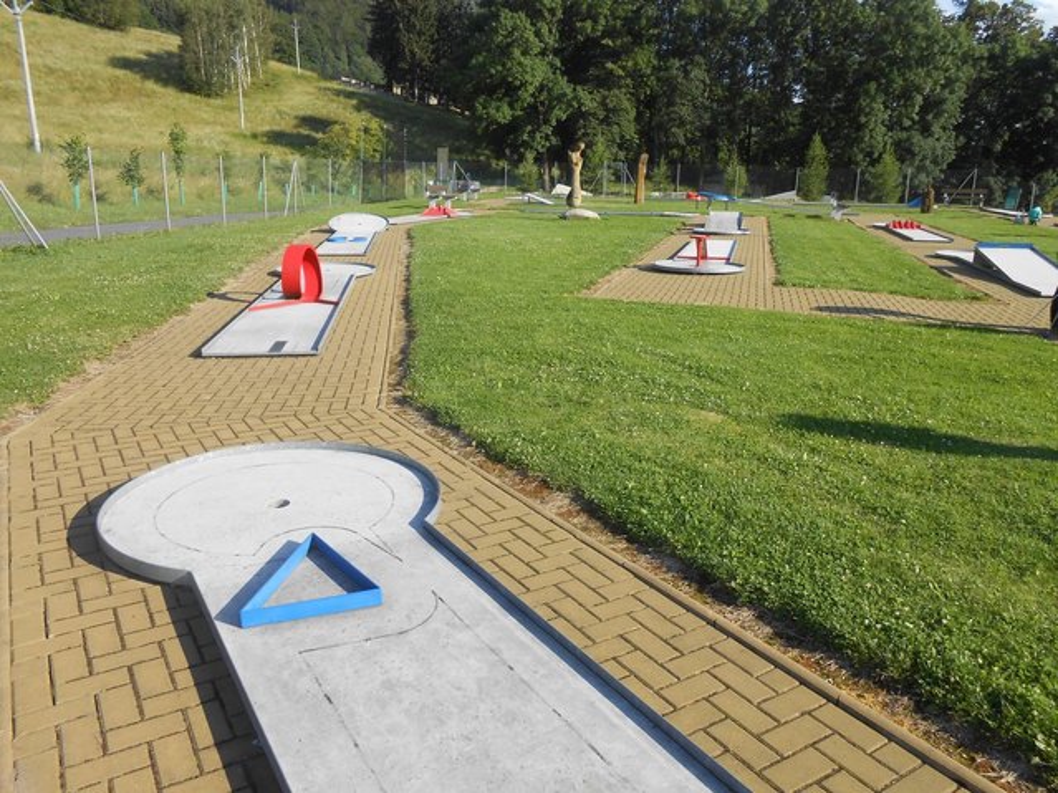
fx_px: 795
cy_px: 396
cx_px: 529
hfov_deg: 67.3
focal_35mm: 26
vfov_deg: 53.0
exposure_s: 1/500
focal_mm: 4.6
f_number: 3.5
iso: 80
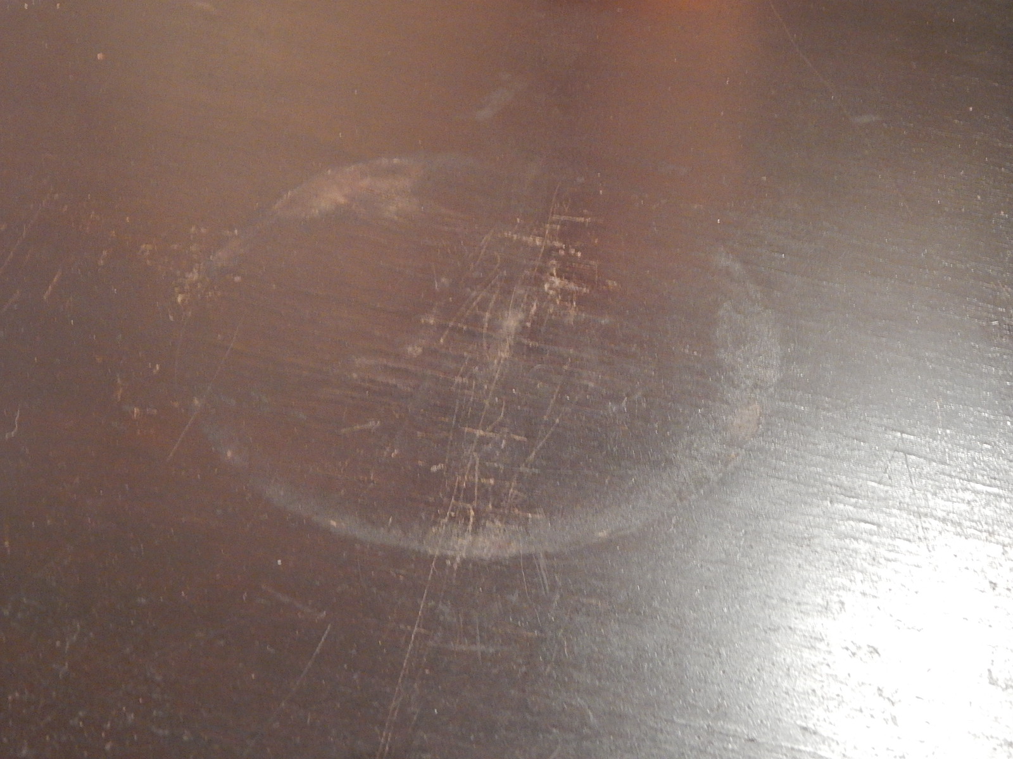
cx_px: 506
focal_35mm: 75
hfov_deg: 26.0
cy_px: 380
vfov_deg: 19.6
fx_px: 2195
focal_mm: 13.5
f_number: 4.2
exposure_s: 1/8
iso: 560
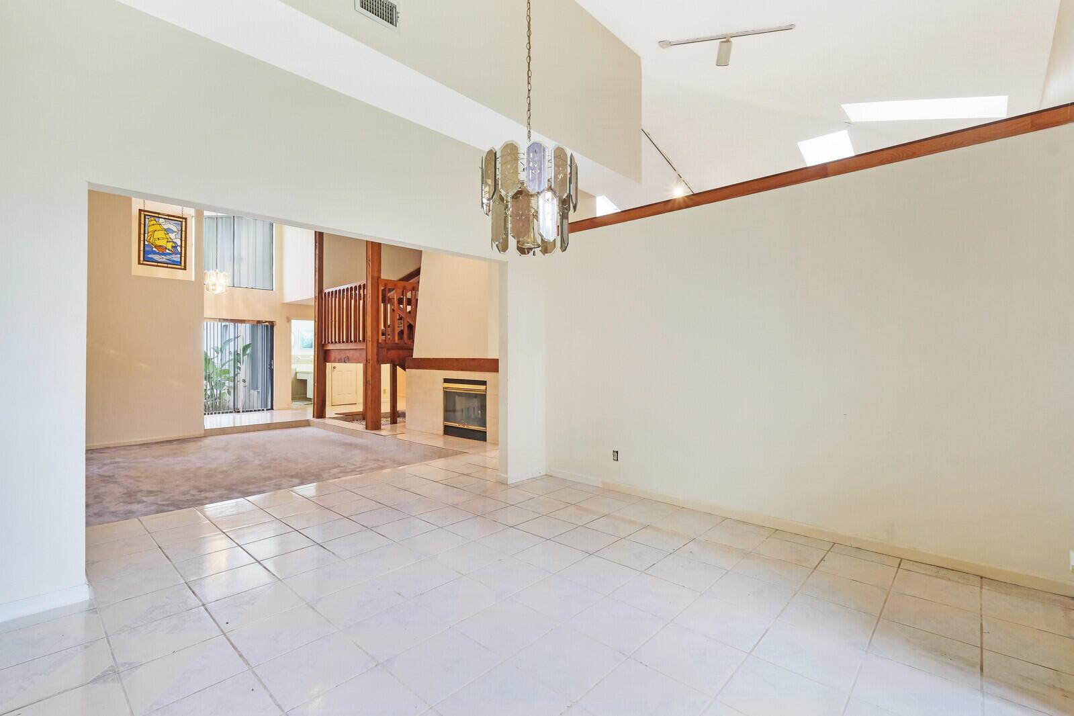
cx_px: 537
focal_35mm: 15
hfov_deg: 100.4
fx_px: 447
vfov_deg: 77.3
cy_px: 358
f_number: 11
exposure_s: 1/50
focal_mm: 10
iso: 1250
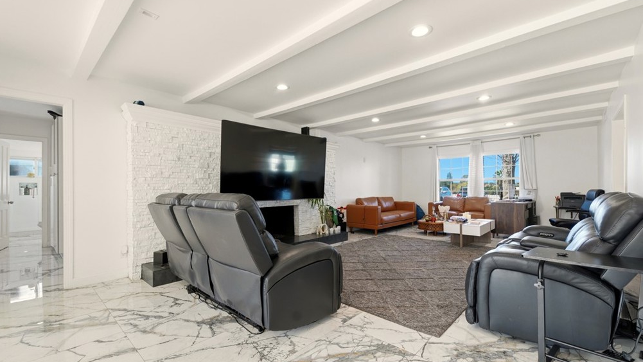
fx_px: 256
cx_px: 324
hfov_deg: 103.0
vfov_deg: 70.5
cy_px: 189
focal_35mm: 15
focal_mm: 14
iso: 320
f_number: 6.3
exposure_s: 1/500
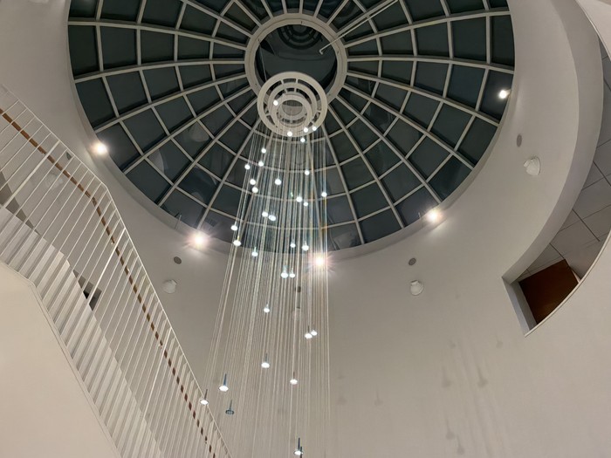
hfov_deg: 71.6
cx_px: 306
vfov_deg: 56.8
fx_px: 424
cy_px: 229
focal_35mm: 24
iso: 640
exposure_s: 1/60
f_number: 1.78
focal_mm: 6.76
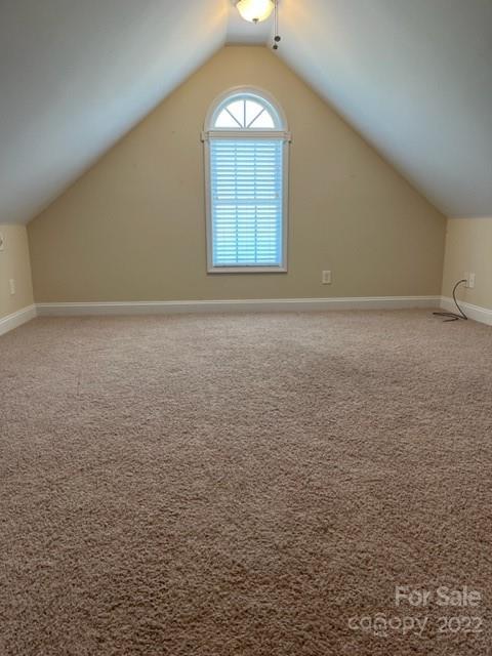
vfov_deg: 67.3
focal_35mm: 26
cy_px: 328
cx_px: 246
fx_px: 493
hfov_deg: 53.1
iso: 125
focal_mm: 5.1
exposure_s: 1/120
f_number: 1.6
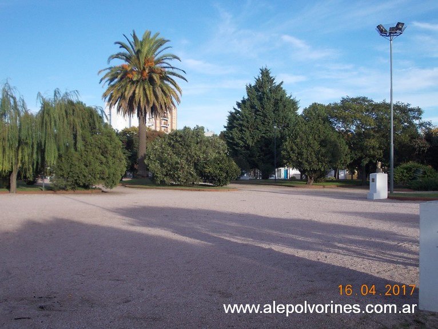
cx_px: 219
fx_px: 544
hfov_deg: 43.9
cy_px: 164
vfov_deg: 33.6
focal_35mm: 43
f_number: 6.5
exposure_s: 1/125
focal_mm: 6.1
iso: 80
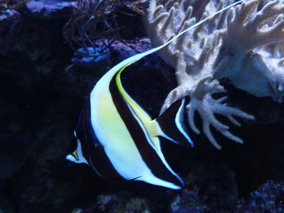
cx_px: 142
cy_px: 106
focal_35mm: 39
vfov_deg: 36.8
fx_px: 320
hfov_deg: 47.9
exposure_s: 1/60
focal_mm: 4.8
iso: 320
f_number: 2.8
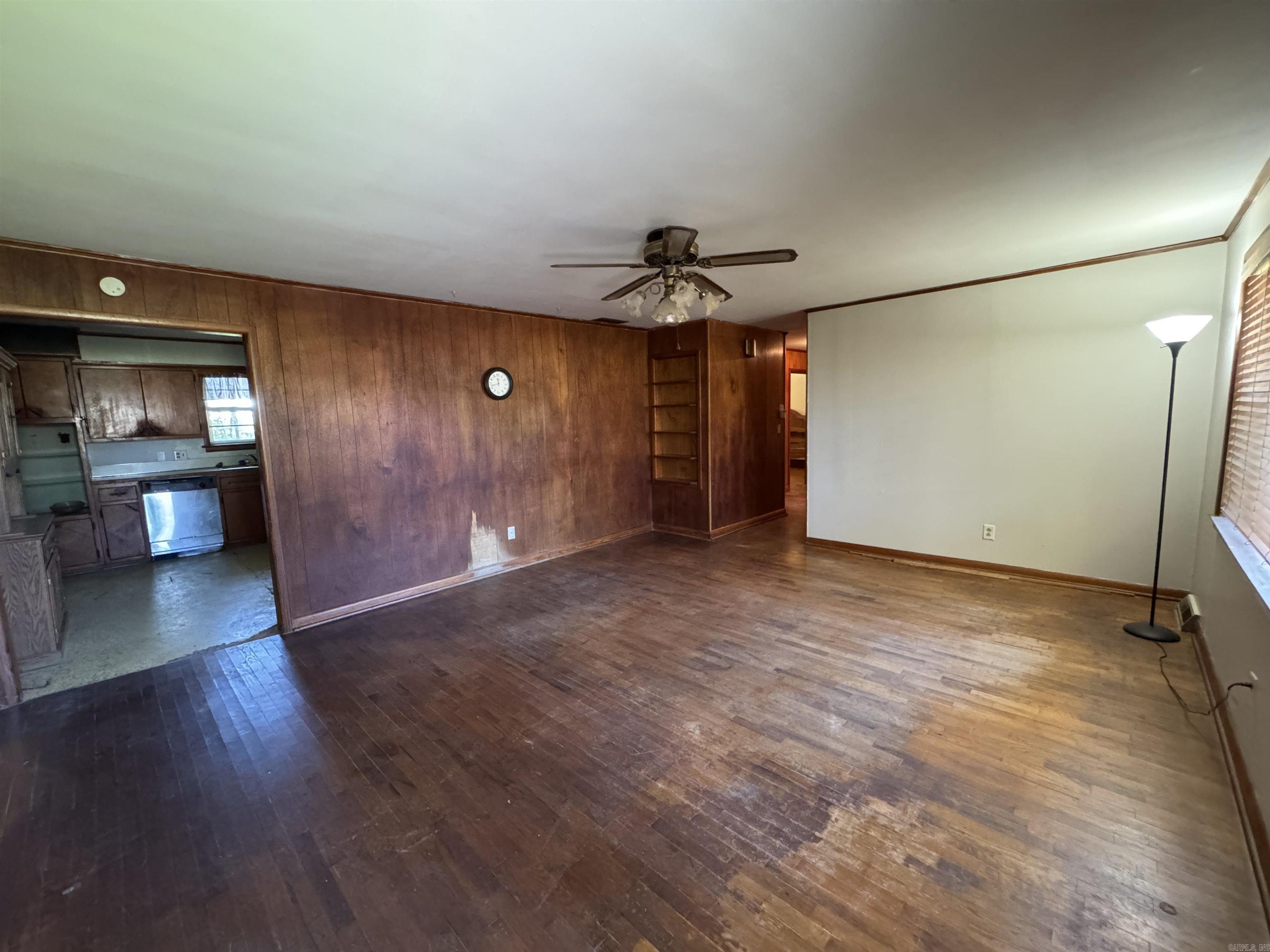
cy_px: 476
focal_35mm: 14
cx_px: 635
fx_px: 514
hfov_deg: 102.1
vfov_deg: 85.7
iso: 1250
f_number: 2.2
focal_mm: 2.22
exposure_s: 1/60
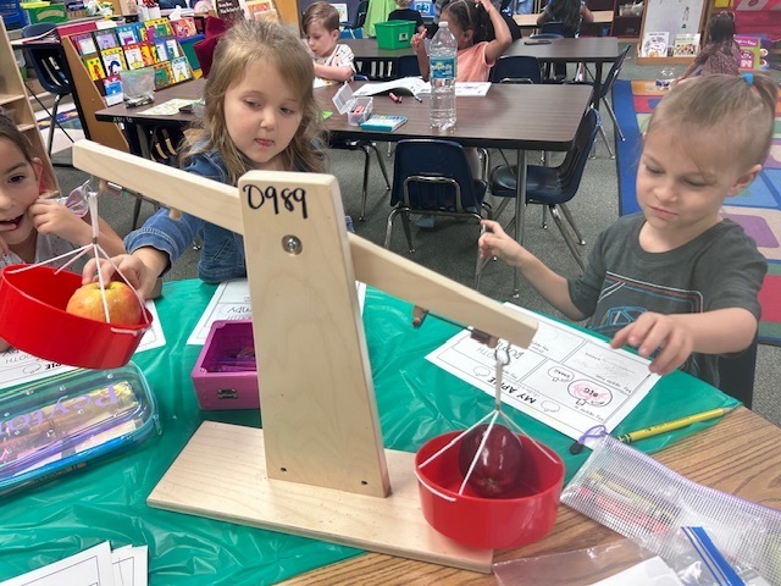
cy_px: 293
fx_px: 587
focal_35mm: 26
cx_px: 390
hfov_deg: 67.3
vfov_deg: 53.1
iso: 125
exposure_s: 1/120
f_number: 1.5
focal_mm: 5.7
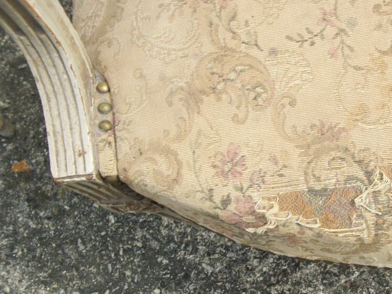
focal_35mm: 55
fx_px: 623
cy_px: 203
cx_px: 319
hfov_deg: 33.8
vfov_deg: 26.4
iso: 80
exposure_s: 1/80
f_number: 8.8
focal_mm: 5.7
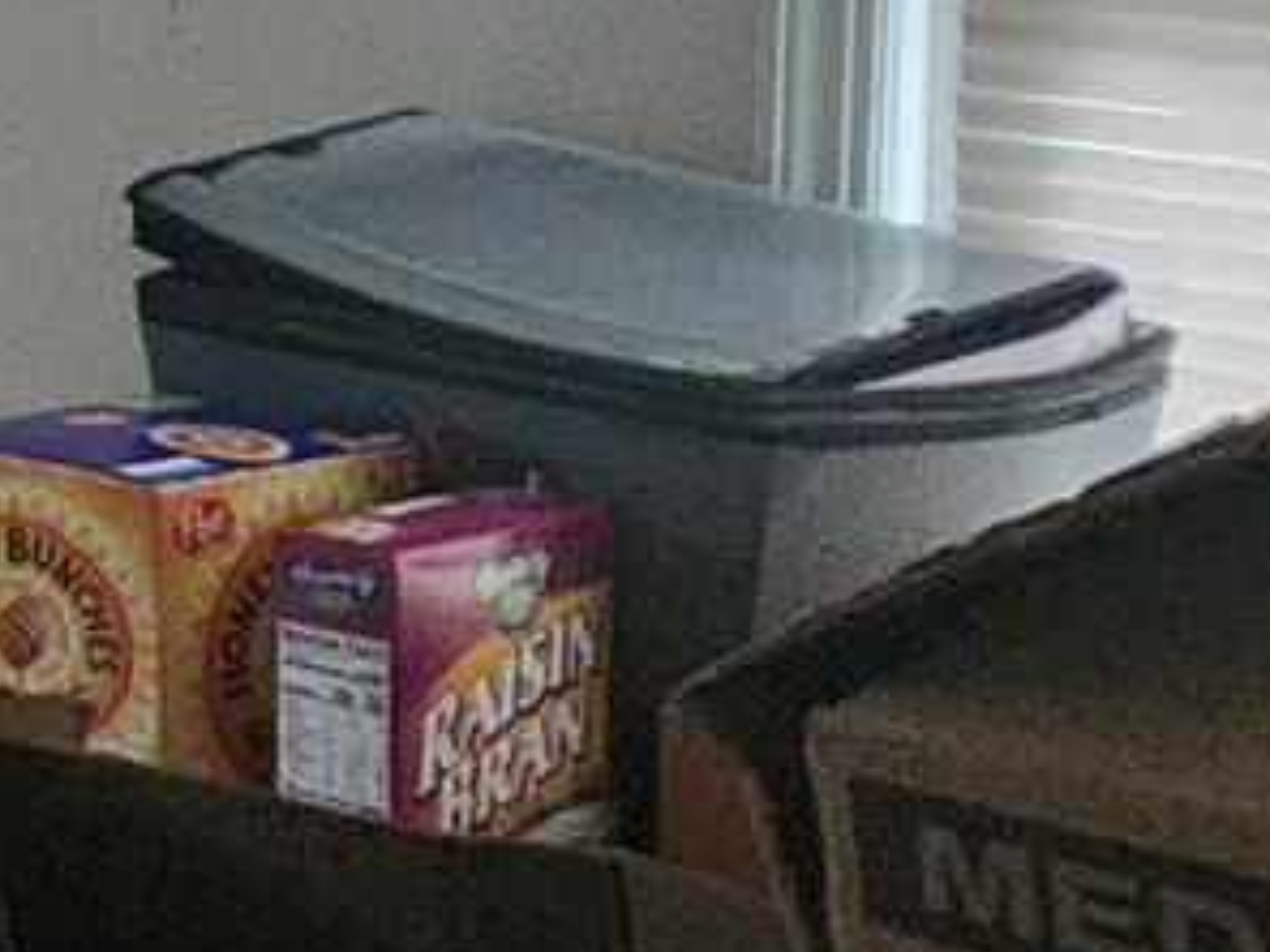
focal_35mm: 90
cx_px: -2064
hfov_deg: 13.3
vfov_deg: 15.7
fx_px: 3302
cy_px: -227
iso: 500
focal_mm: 2.2
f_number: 2.2
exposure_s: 1/30
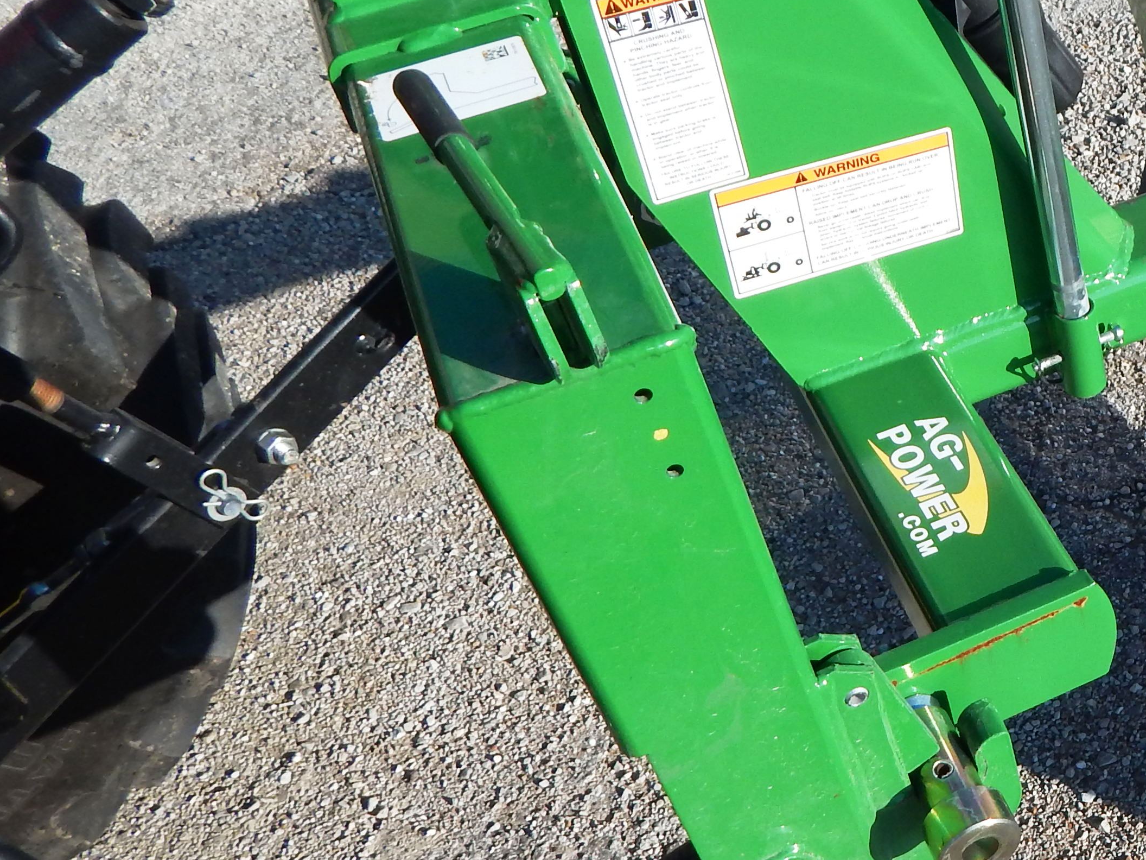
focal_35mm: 48
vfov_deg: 30.3
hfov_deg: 34.5
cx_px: 1249
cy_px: 452
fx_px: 1589
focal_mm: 4
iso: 125
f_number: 3
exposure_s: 1/1250
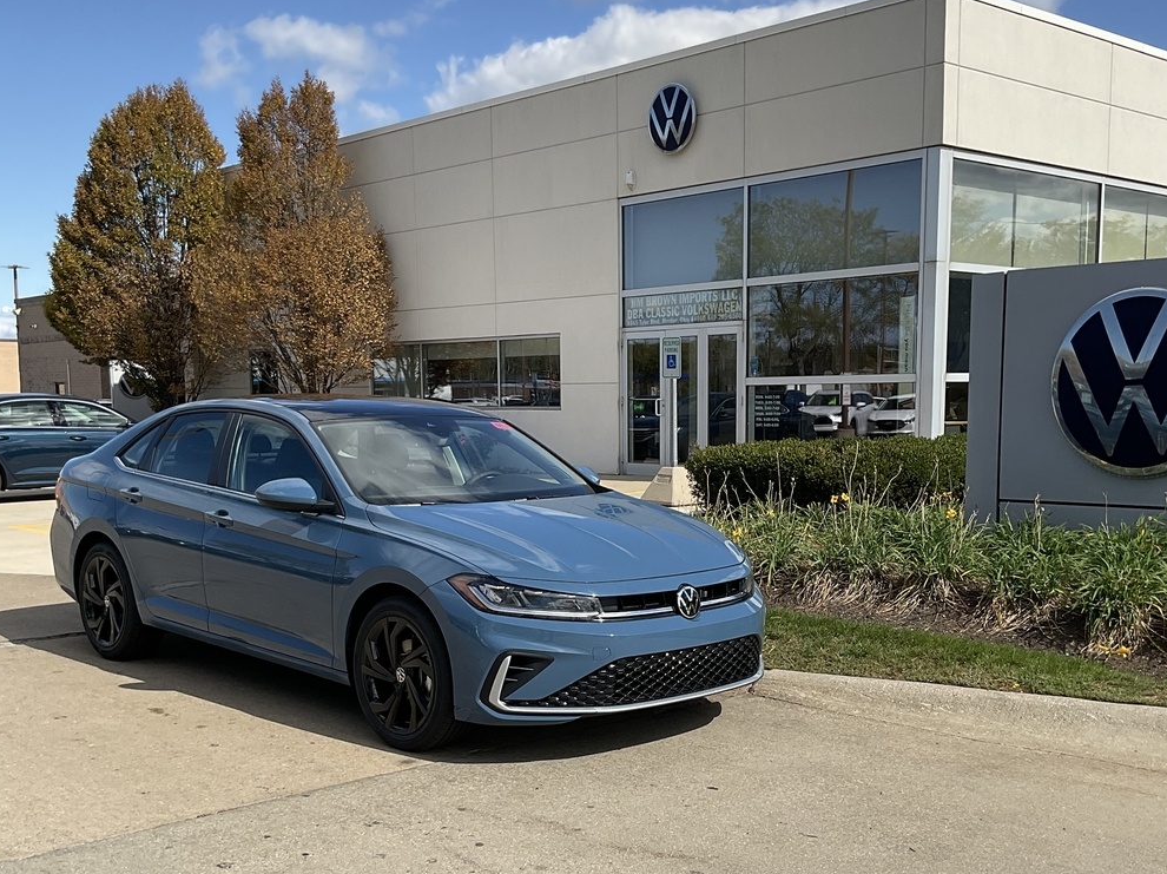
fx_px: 1011
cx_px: 593
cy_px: 449
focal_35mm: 30
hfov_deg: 60.0
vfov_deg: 46.7
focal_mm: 3
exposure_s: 1/2141
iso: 16
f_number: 1.8
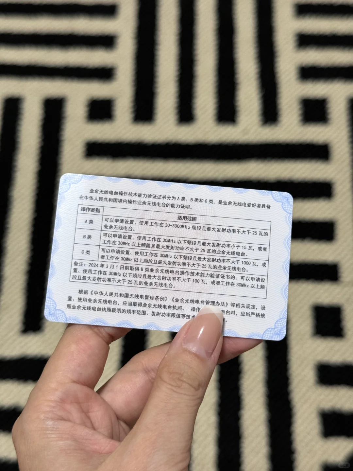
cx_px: 176
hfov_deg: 30.3
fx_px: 653
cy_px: 236
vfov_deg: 39.7
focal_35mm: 48
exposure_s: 1/60
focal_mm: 6.76
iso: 200
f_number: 1.78
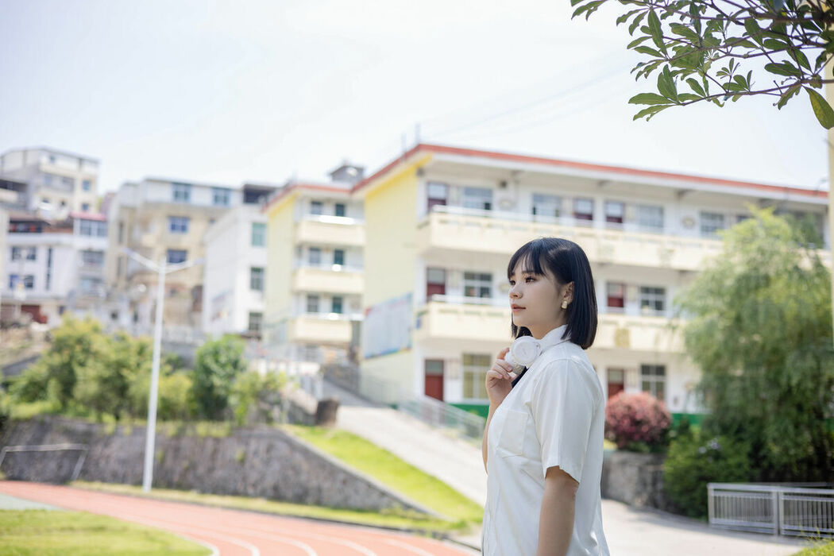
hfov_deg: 39.6
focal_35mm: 50
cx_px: 417
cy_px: 278
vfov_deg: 27.0
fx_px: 1158
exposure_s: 1/800
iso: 125
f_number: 2.8
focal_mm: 50
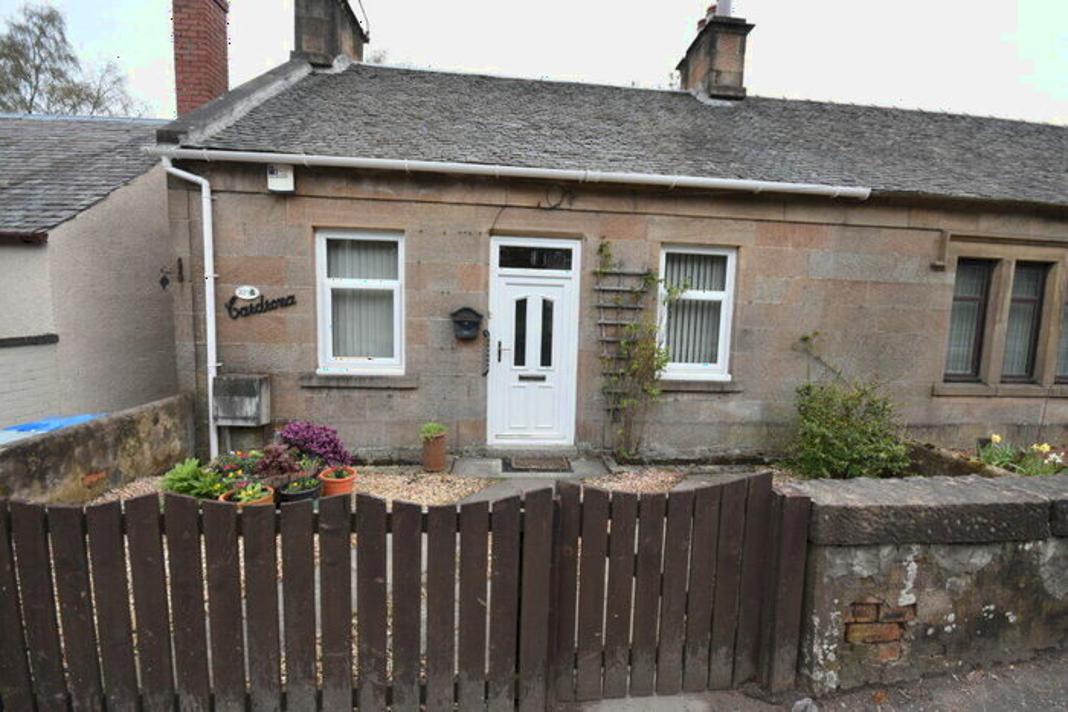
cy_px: 356
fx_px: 445
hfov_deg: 100.4
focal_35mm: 15
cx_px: 534
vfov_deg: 77.4
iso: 400
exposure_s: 1/200
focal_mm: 10
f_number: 7.1
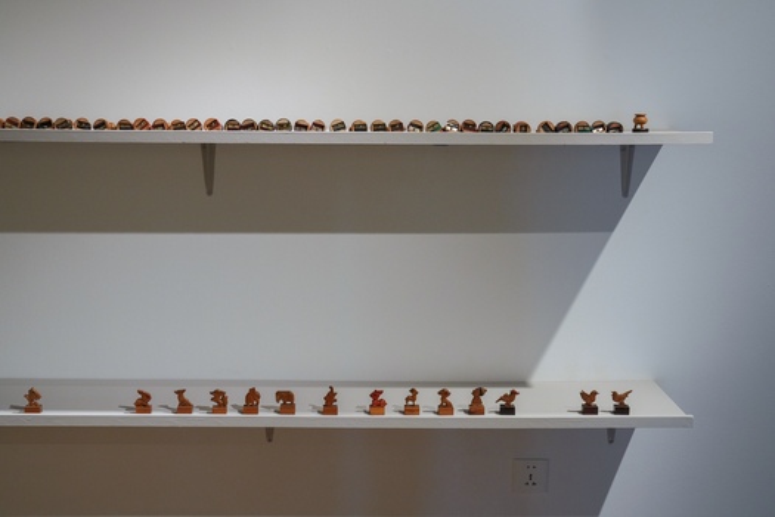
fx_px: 990
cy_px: 258
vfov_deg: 29.2
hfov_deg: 42.7
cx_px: 388
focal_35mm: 46
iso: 2500
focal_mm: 46
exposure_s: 1/50
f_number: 13
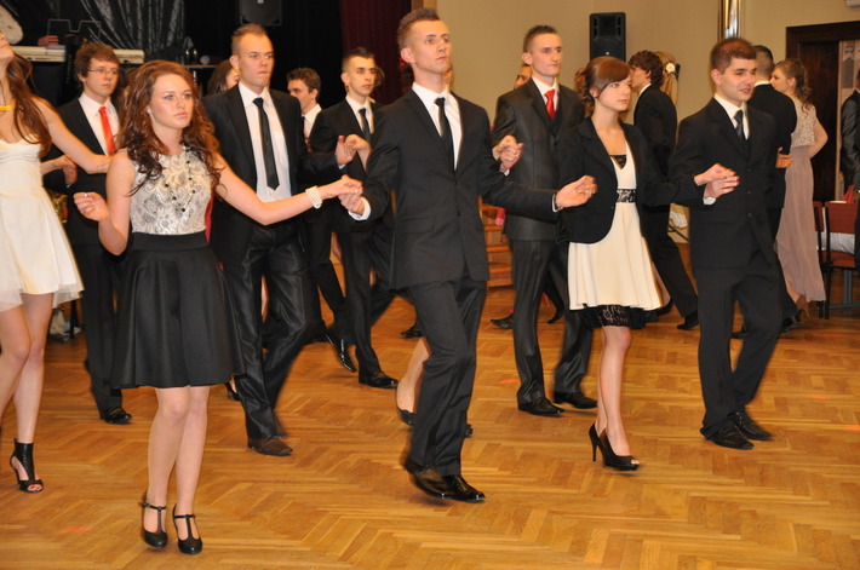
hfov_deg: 29.3
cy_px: 285
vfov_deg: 19.7
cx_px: 430
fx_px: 1646
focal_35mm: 69
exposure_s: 1/60
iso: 800
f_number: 3.8
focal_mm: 46
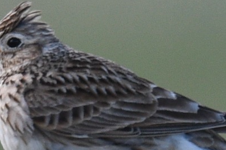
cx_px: 22
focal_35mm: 2621
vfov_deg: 0.5
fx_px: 16446
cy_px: 106
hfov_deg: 0.8
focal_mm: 500
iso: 400
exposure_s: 1/500
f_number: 6.3
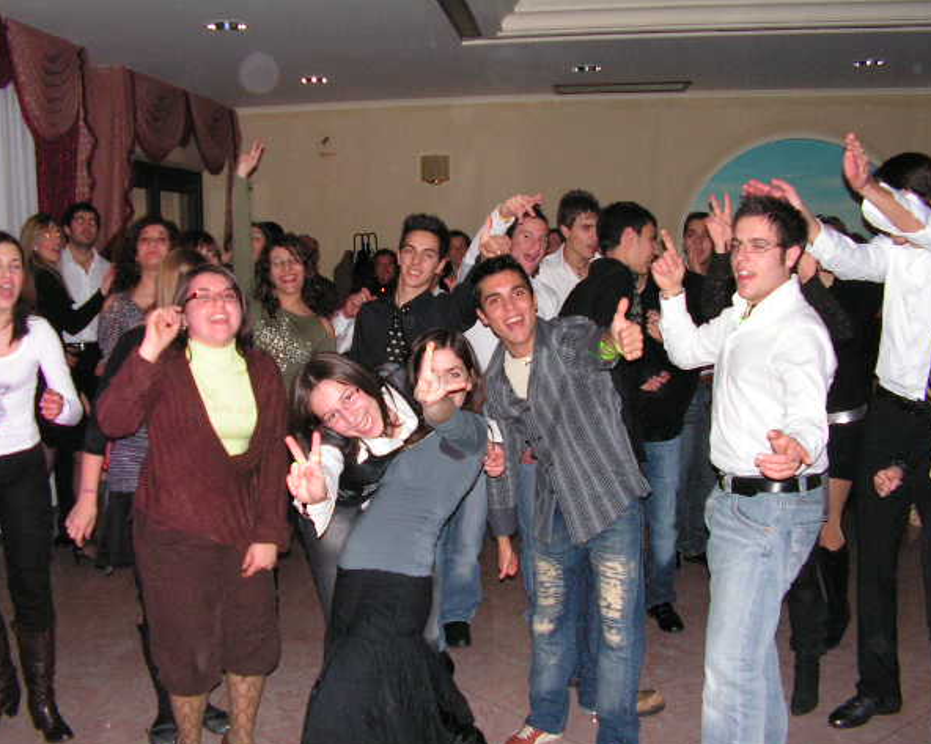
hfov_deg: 48.0
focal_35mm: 38
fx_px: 1047
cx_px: 462
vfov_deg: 39.1
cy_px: 376
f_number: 3.2
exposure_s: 1/40
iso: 200
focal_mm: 6
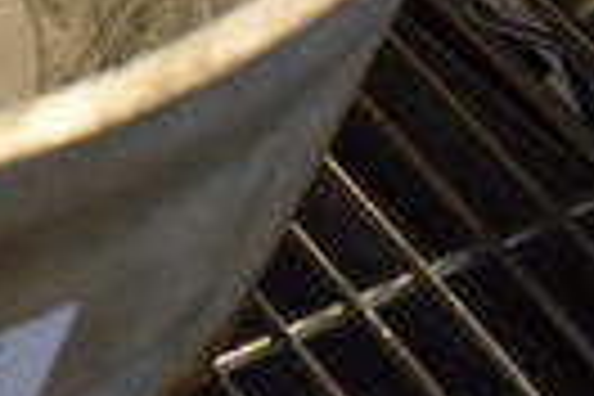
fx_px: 2062
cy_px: -360
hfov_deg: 13.4
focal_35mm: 125
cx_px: -698
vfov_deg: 10.2
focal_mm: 18
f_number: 3.5
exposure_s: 1/125
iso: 900
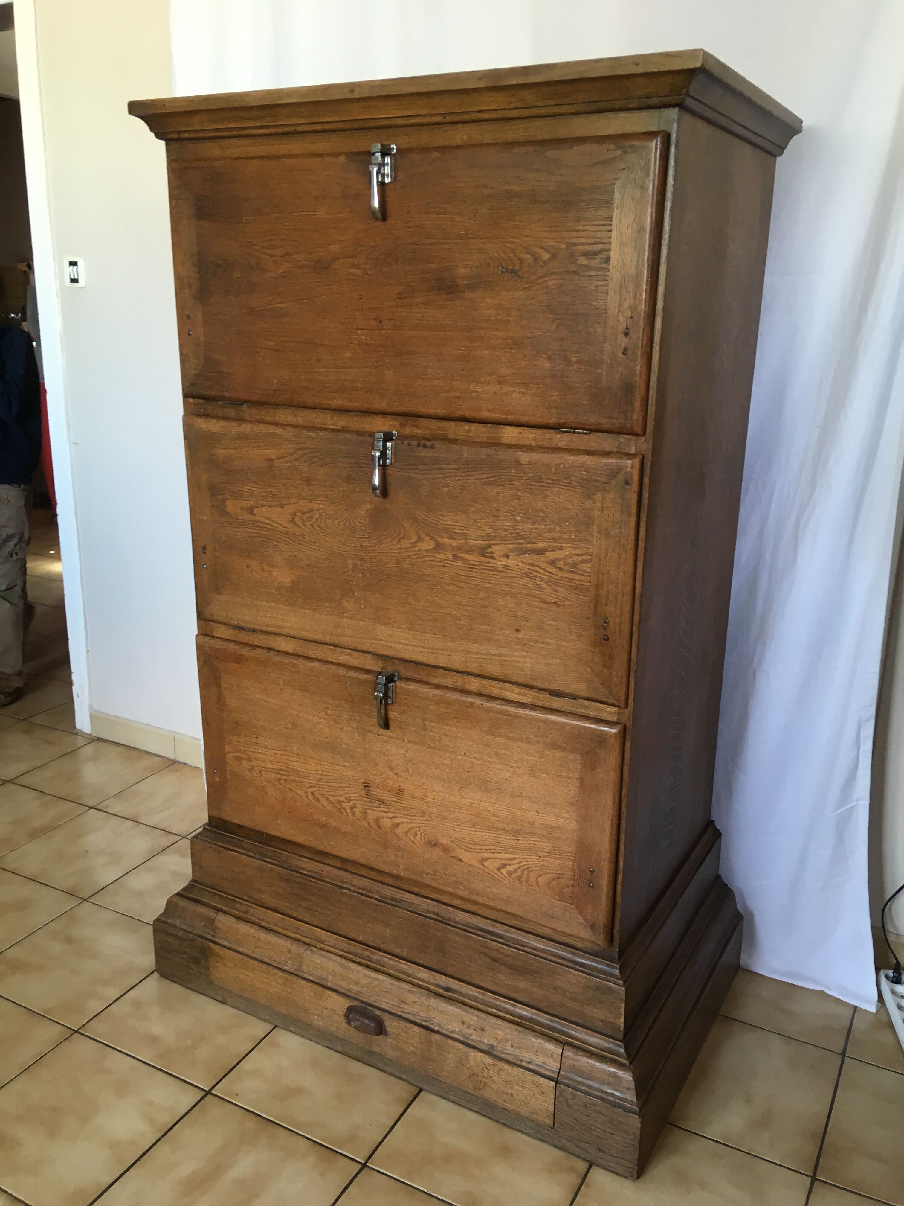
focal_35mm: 29
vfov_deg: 61.7
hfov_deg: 48.2
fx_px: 1010
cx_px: 452
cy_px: 603
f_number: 2.2
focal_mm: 4.15
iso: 64
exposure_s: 1/33
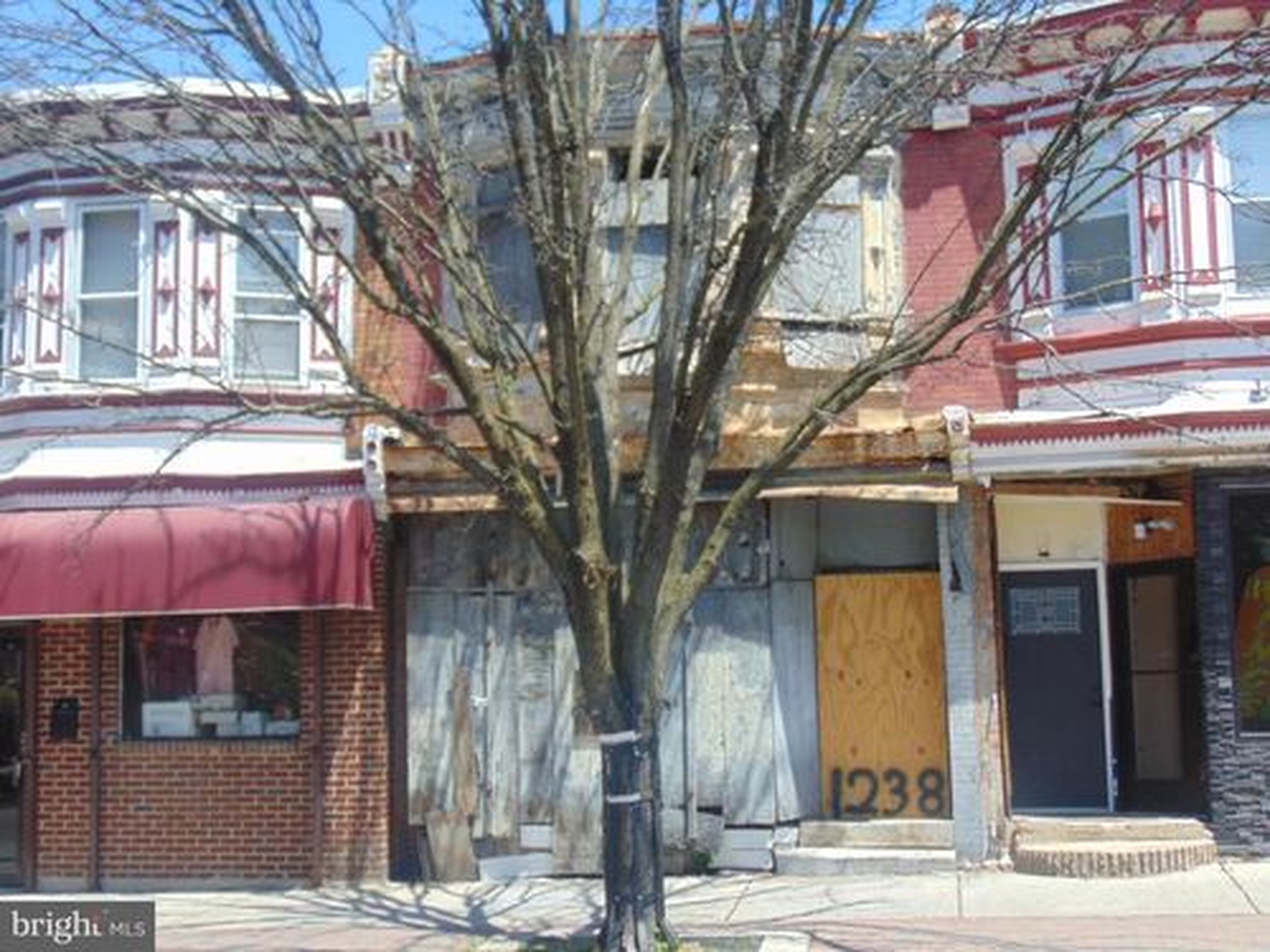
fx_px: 1834
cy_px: 476
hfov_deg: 38.2
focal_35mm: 50
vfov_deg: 29.1
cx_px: 635
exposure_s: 1/500
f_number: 3.5
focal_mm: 9
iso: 80
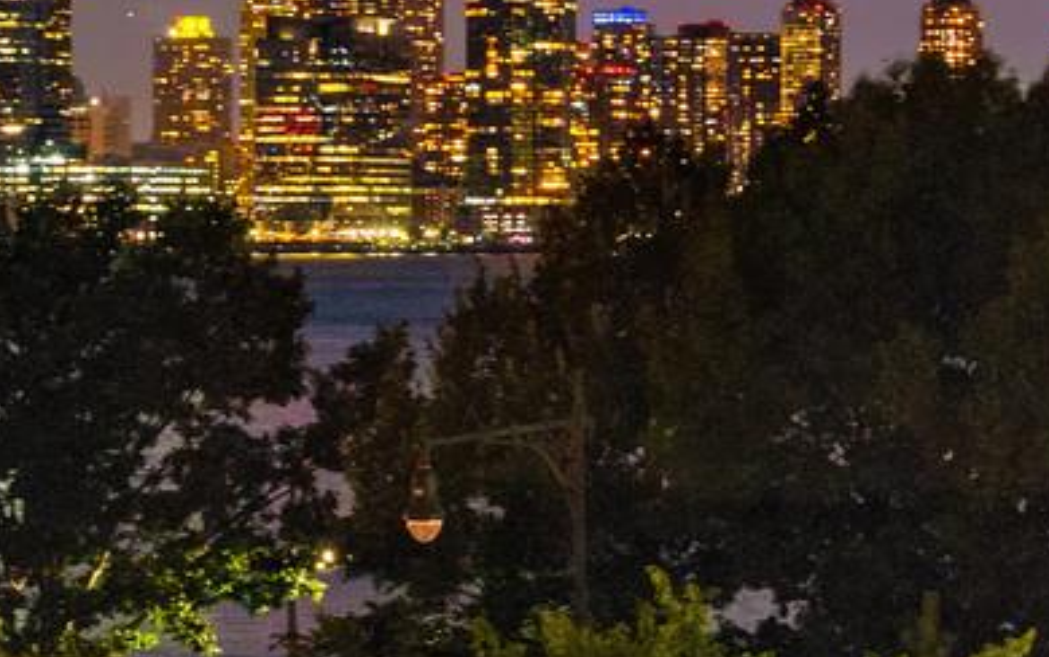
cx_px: 952
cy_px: 175
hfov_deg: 14.7
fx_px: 4032
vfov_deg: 9.3
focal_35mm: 141
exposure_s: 2.5
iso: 1600
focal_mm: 36
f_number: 13
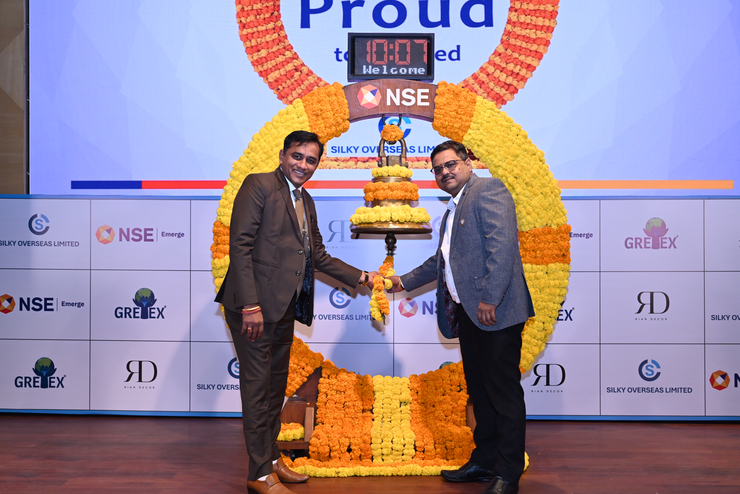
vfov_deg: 34.2
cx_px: 370
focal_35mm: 39
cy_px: 247
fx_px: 802
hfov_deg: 49.5
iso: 1250
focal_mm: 39
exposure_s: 1/100
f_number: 5.6
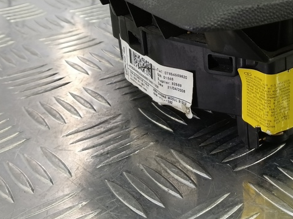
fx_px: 414
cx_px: 245
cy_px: 6
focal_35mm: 49
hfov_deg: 37.2
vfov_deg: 28.1
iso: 156
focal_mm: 4.11
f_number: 1.6
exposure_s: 1/50
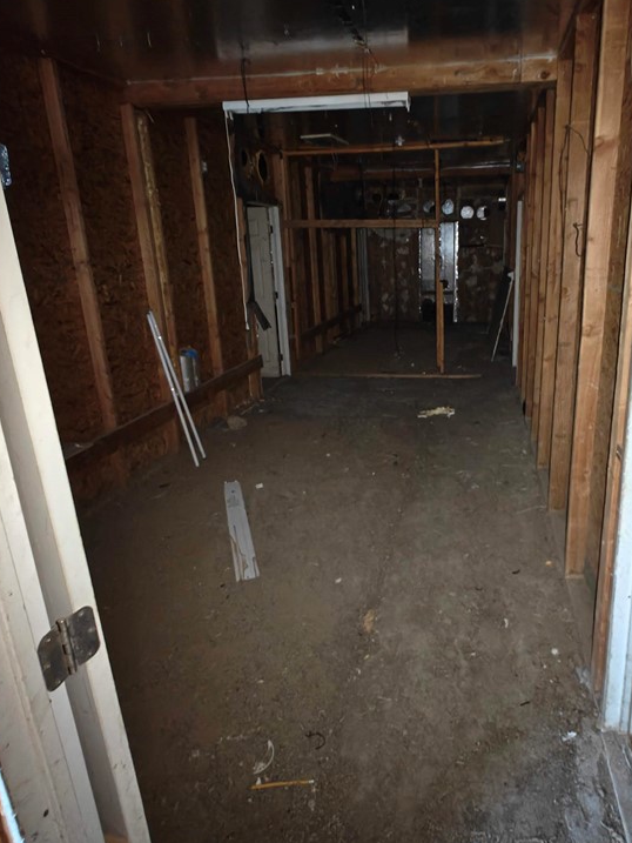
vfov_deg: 81.5
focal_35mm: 20
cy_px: 379
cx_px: 415
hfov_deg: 64.5
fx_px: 487
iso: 5000
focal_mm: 2.62
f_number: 2.2
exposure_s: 1/8
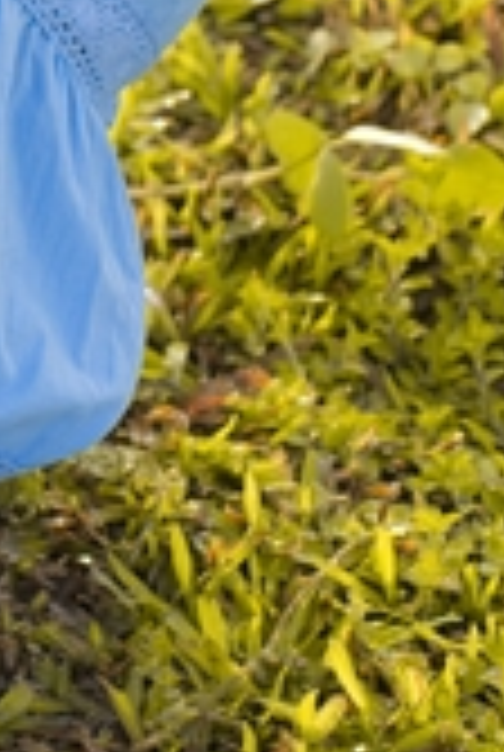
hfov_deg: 5.7
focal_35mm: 239
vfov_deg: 8.4
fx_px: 4998
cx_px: -448
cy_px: -459
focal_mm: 50
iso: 100
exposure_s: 1/350
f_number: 2.8
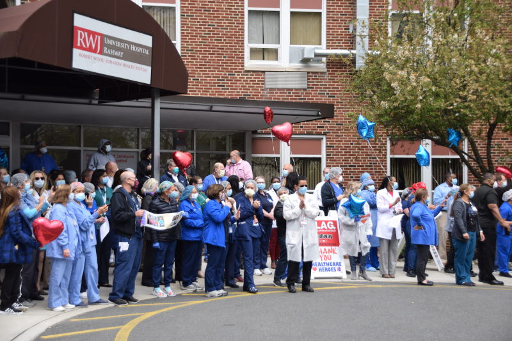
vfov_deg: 17.5
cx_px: 256
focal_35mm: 78
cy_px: 170
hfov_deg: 26.0
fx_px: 1109
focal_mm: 52
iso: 200
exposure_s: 1/400
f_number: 5.6
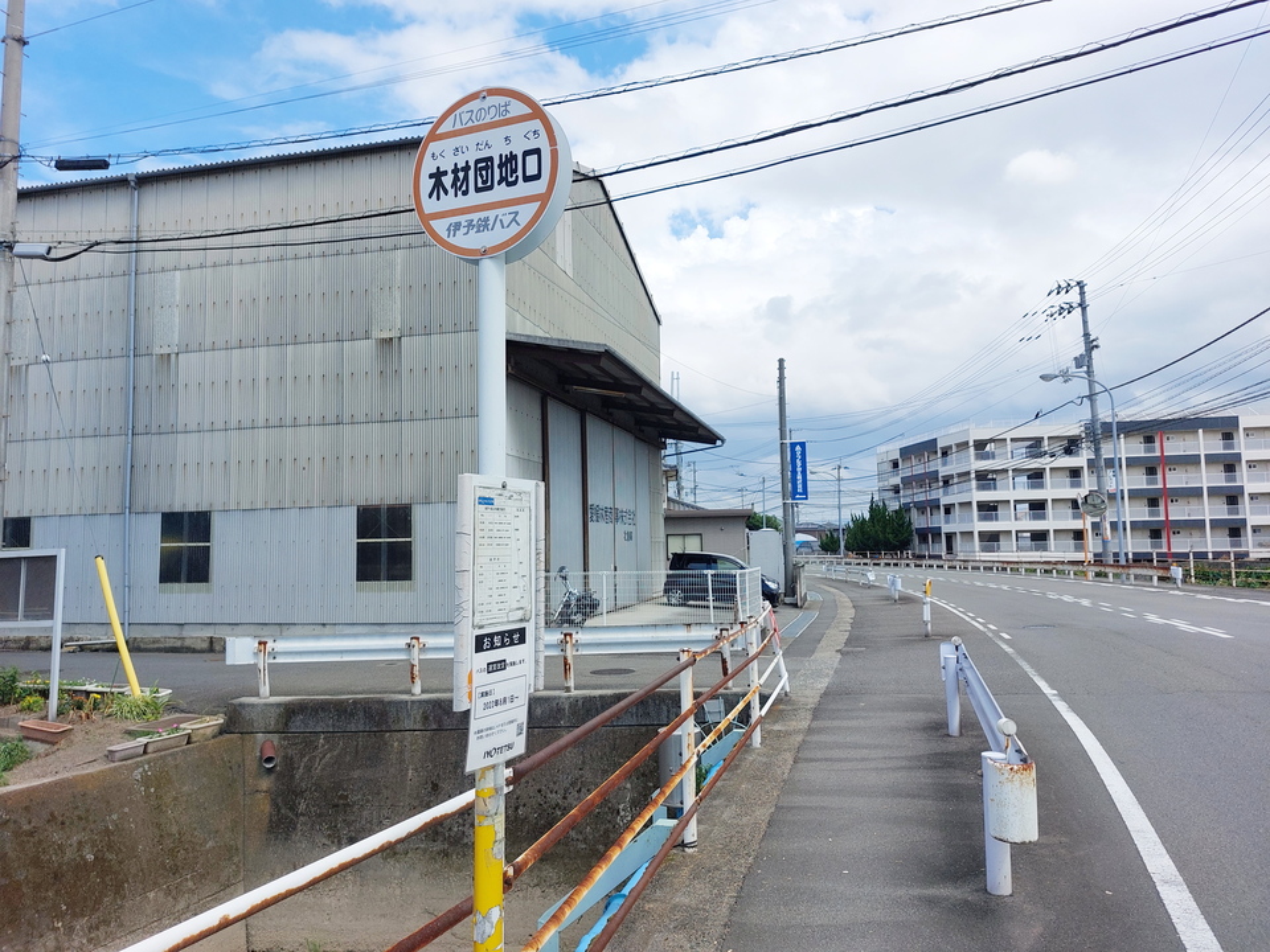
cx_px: 635
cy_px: 476
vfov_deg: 56.8
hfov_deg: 71.6
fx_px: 881
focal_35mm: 24
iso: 25
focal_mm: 5.23
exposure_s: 1/1202
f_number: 1.8
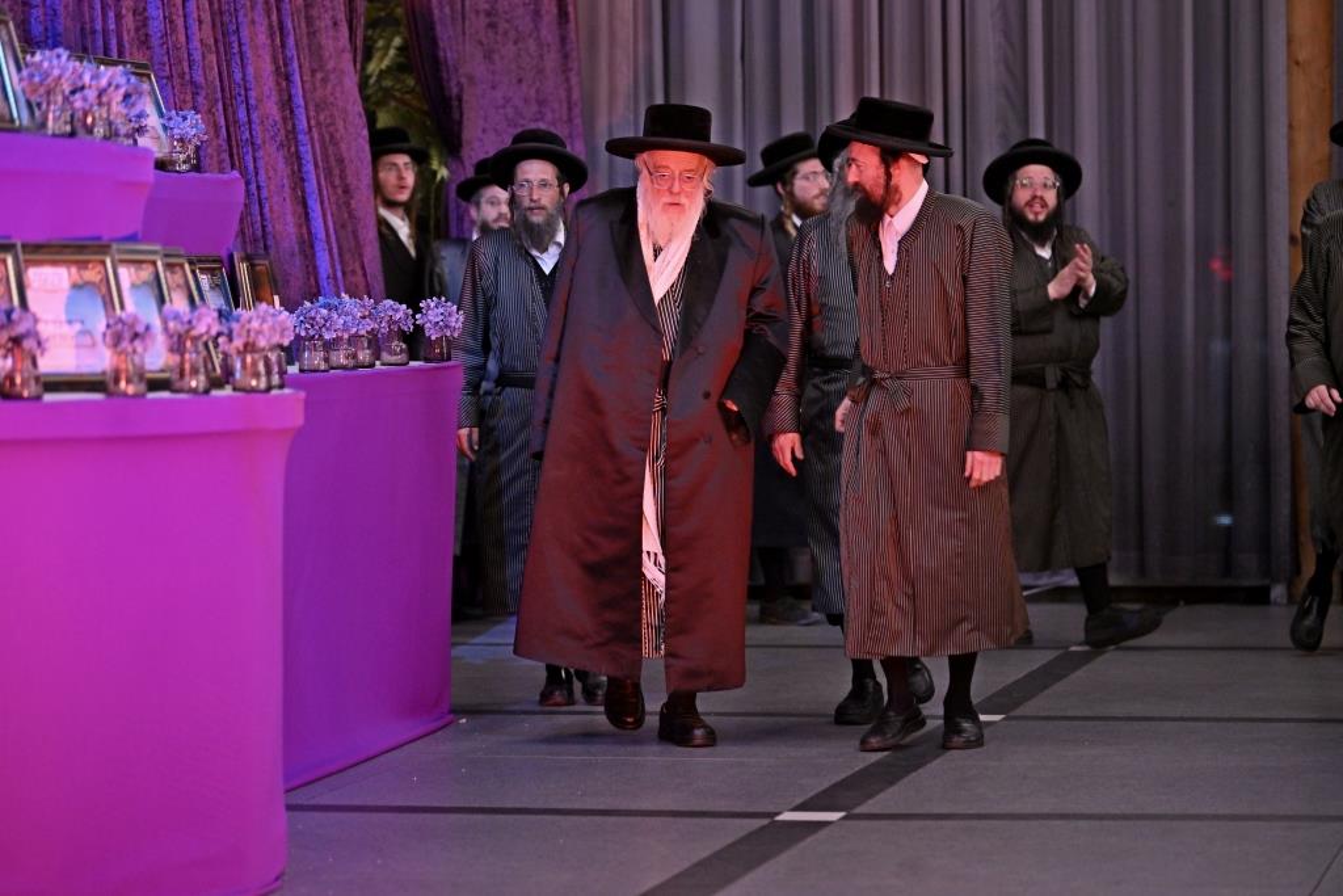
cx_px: 672
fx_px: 4664
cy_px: 448
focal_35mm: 125
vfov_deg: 11.0
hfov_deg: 16.4
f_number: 2.8
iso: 800
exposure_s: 1/160
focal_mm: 125
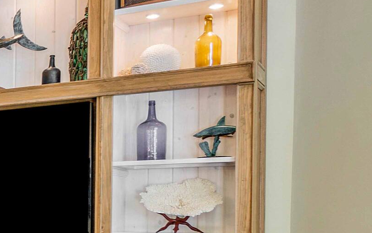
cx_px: -271
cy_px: 210
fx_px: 690
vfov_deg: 18.8
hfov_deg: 21.5
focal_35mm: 68
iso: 160
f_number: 8
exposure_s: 1/15
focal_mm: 12
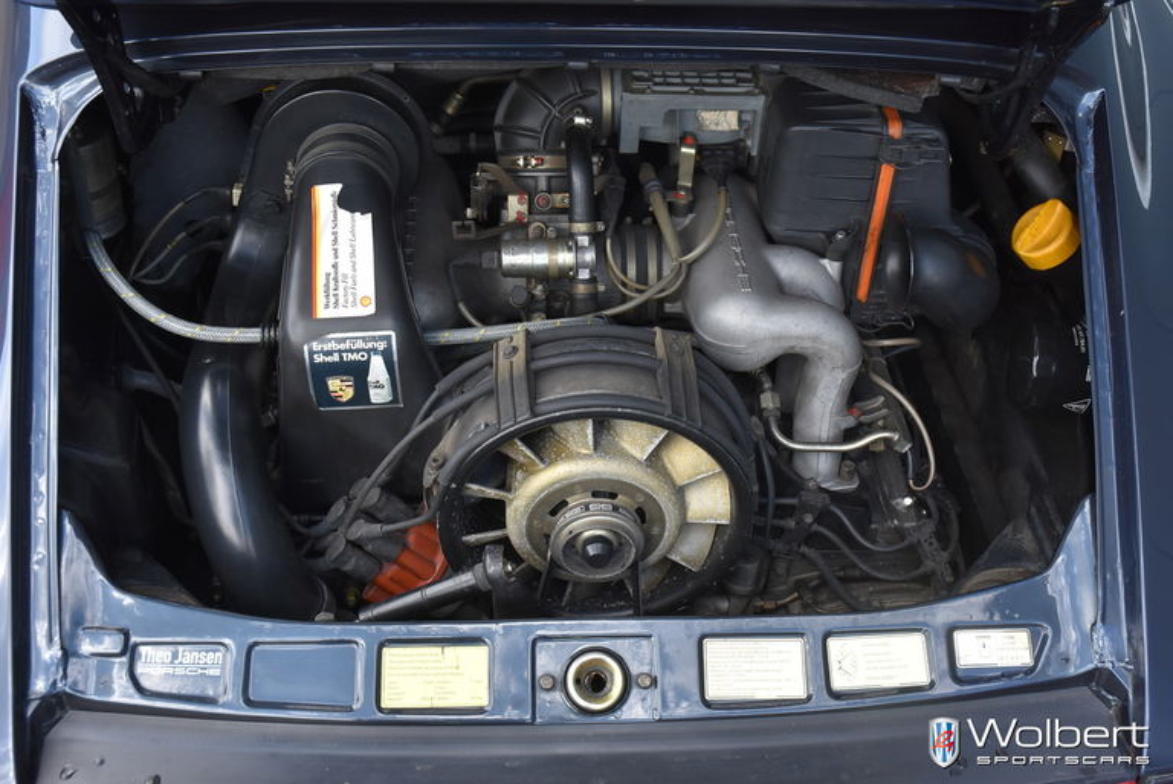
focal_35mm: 44
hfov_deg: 44.9
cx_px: 586
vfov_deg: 30.9
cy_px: 392
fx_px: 1418
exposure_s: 1/250
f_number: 8
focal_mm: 29
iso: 800
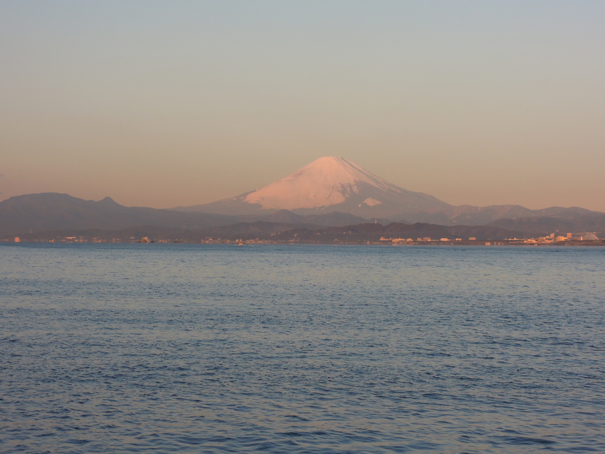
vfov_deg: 14.8
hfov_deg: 19.6
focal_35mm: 100
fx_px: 1748
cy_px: 227
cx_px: 302
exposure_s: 1/250
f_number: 5.5
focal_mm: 17.9
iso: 160
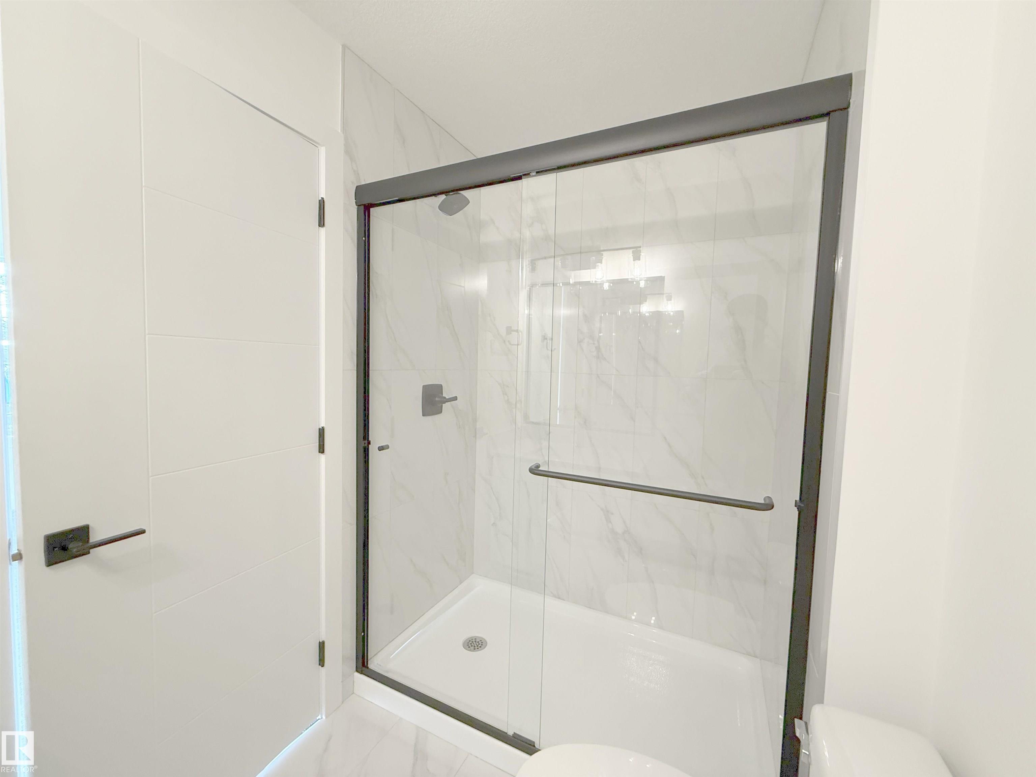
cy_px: 388
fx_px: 419
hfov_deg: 102.1
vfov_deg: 85.7
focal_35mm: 14
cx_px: 518
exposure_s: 1/60
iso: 250
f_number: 2.2
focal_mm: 2.22
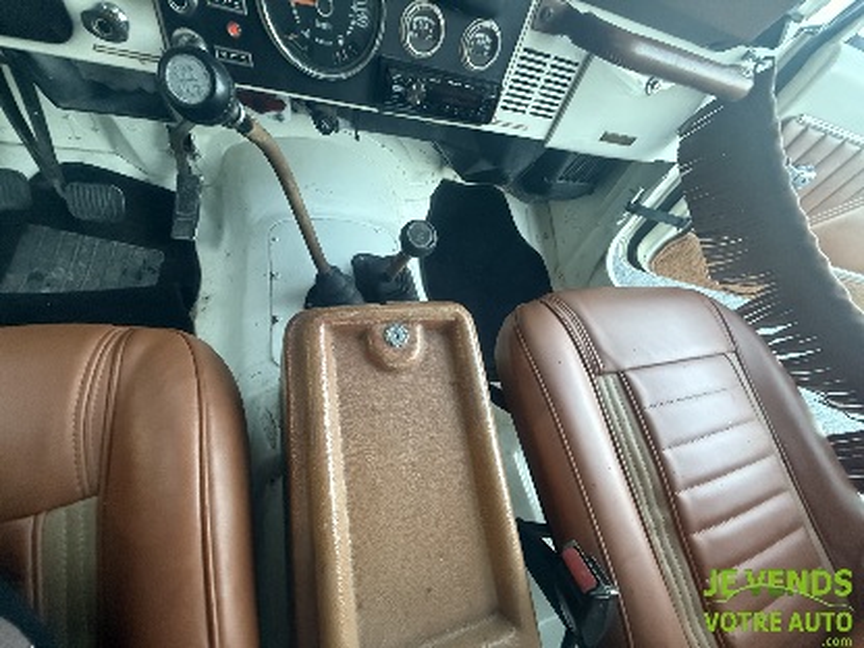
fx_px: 349
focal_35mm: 14
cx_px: 432
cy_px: 324
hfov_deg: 102.1
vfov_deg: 85.7
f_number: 2.2
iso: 800
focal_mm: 2.22
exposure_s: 1/60
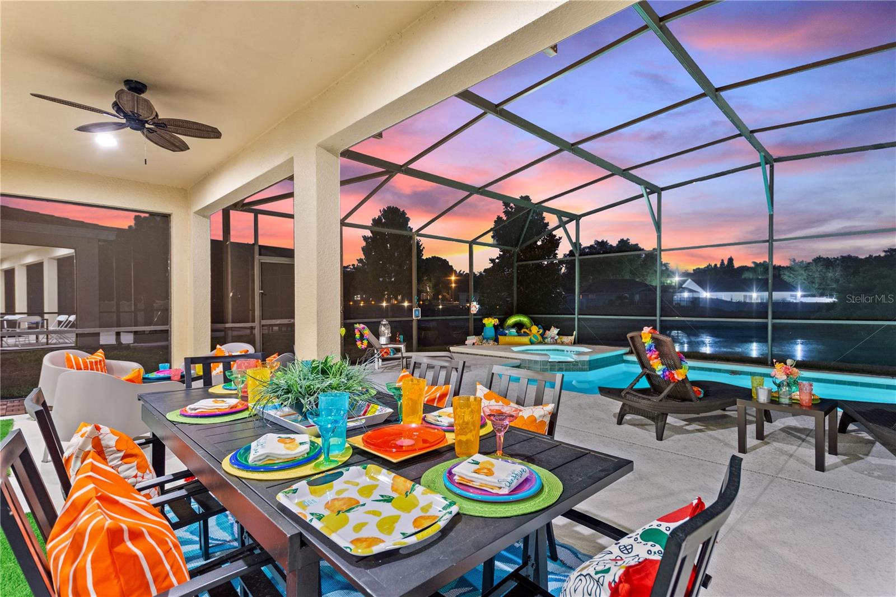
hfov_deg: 100.4
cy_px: 298
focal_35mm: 15
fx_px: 373
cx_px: 448
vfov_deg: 77.3
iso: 800
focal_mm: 10
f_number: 4.5
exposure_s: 1/1.25
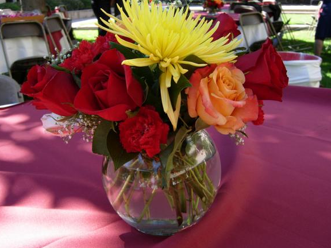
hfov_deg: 46.8
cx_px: 162
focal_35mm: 40
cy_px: 116
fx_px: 382
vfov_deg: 35.9
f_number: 3.8
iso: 50
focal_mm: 7.5
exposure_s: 1/111
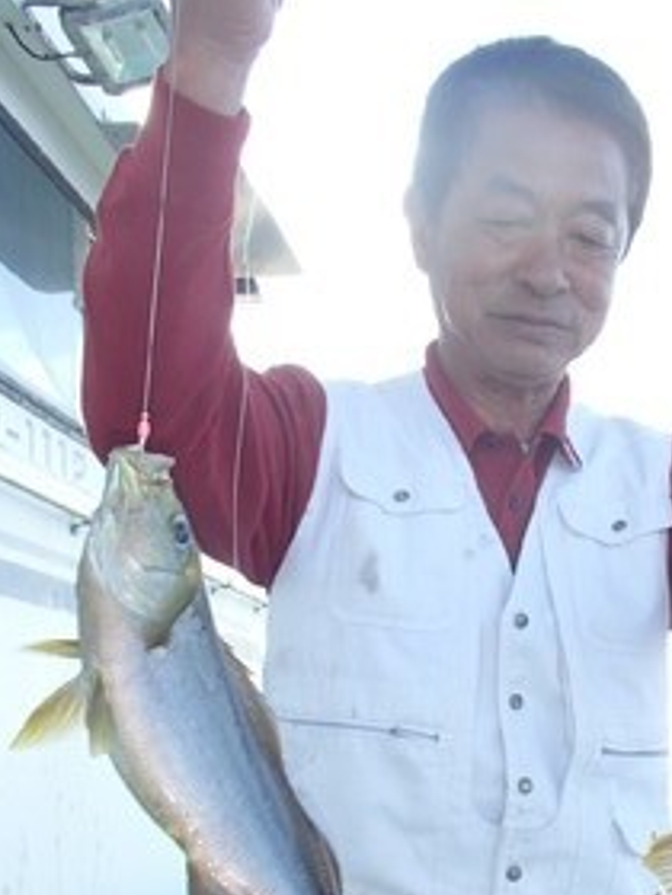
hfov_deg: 29.8
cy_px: 652
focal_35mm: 48
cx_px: 493
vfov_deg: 38.8
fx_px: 1242
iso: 100
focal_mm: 5
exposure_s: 1/160
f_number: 3.9
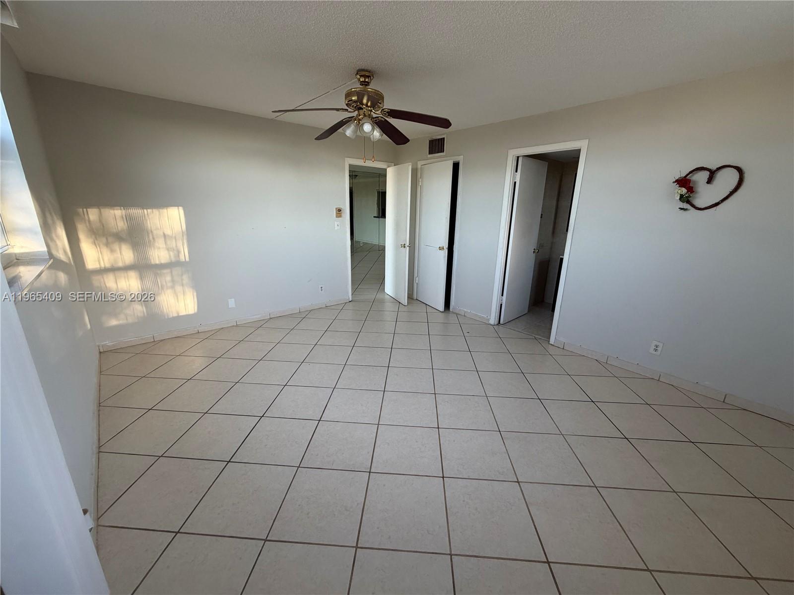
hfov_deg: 102.1
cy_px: 298
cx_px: 397
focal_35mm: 14
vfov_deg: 85.7
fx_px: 321
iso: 200
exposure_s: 1/121
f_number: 2.2
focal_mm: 2.22
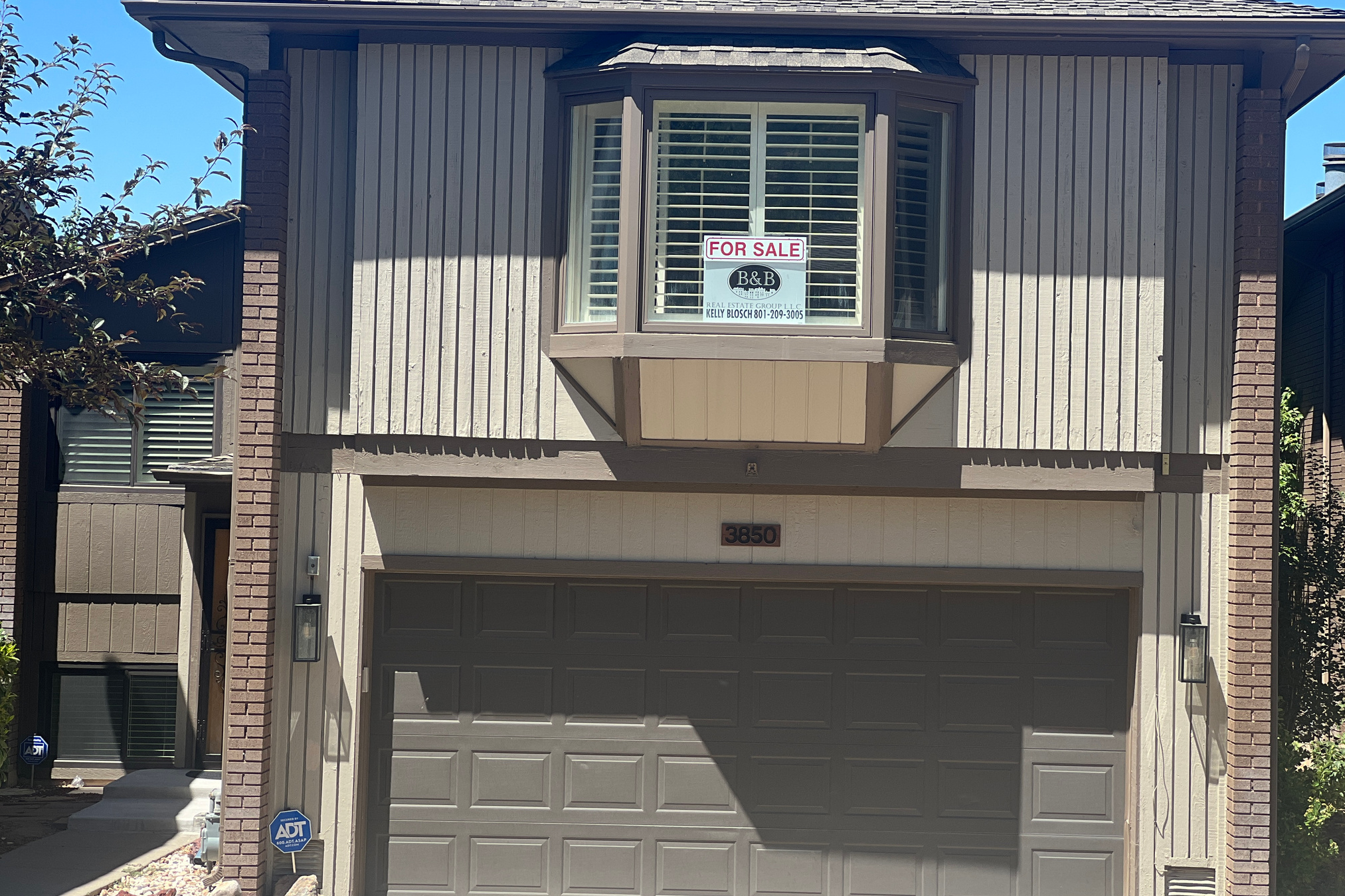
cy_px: 459
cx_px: 675
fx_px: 3026
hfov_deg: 25.1
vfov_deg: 16.9
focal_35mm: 81
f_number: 2.8
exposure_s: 1/377
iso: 32
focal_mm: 9
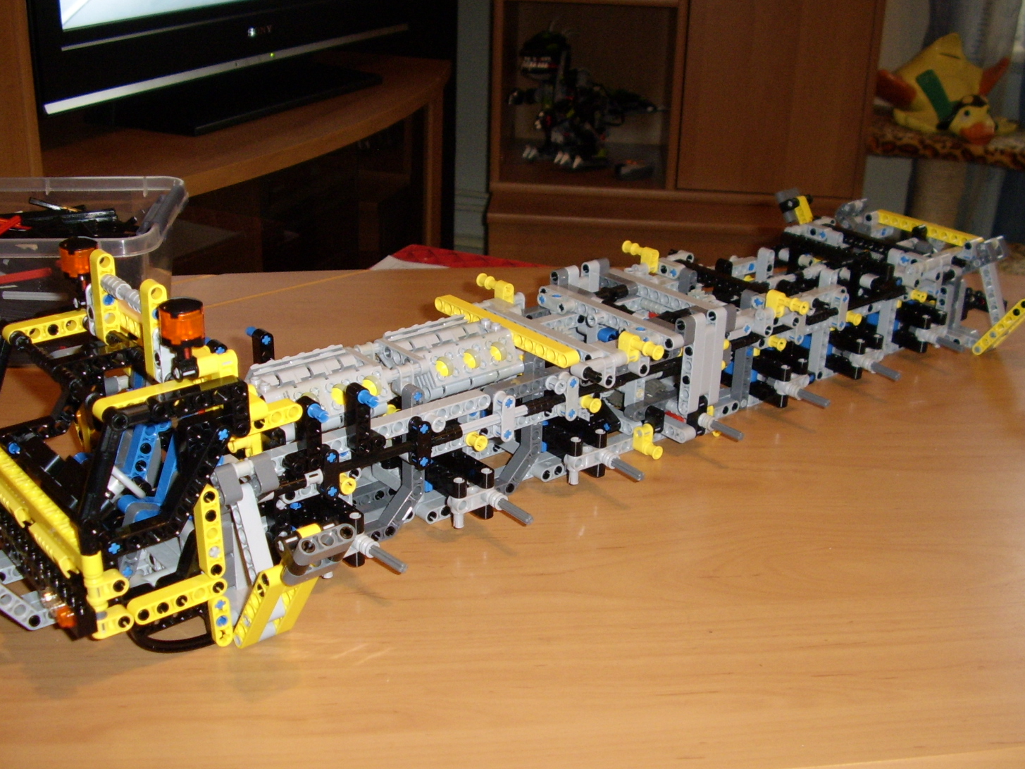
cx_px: 502
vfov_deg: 42.9
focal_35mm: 33
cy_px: 407
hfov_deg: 55.4
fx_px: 977
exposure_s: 1/30
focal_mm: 5.8
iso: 183
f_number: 2.9
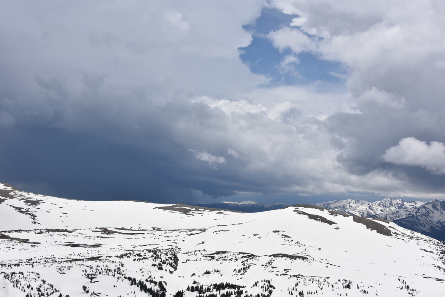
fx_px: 593
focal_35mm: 48
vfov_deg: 28.1
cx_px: 222
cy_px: 148
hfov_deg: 41.1
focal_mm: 48
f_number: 11
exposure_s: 1/500
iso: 100
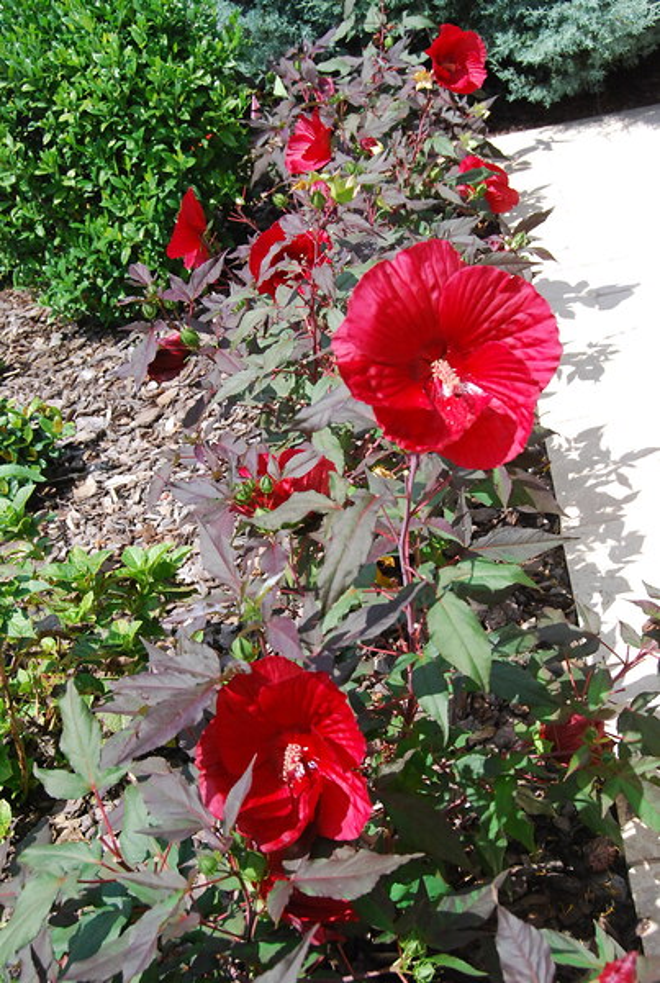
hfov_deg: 30.0
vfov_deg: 43.5
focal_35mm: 45
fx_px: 1231
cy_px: 492
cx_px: 330
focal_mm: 30
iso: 1000
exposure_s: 1/1000
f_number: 8
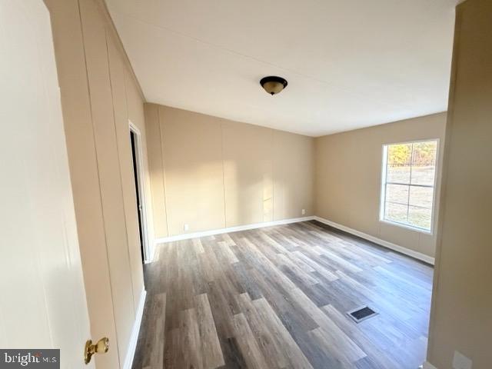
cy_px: 184
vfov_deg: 85.7
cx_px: 246
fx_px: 199
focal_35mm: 14
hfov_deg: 102.1
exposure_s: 1/60
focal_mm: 2.22
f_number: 2.2
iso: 1000
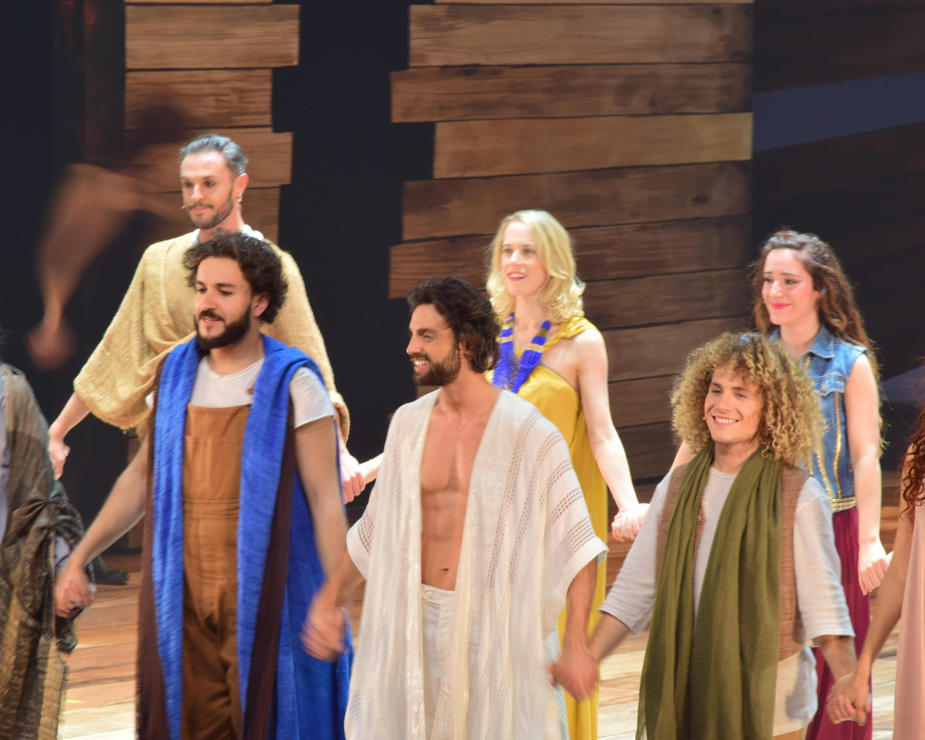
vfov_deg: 4.6
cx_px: 420
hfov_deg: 5.7
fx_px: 9280
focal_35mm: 339
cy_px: 370
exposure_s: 1/8
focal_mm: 200
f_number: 10
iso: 200
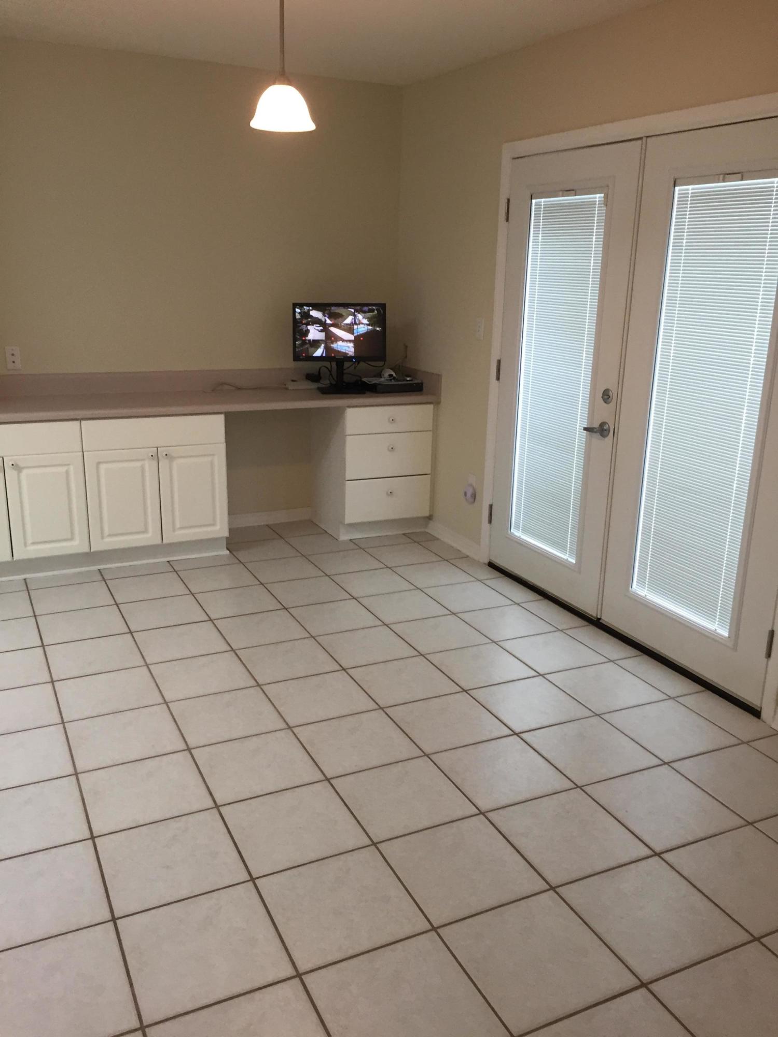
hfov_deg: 48.2
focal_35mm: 29
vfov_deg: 61.7
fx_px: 869
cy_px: 518
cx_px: 389
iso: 50
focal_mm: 4.15
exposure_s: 1/30
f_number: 2.2
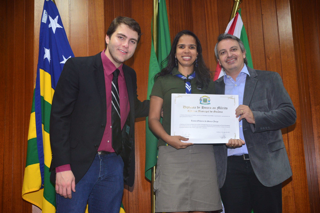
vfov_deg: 28.1
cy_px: 106
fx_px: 427
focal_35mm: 48
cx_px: 160
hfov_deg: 41.1
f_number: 7.1
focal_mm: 48
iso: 2000
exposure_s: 1/60
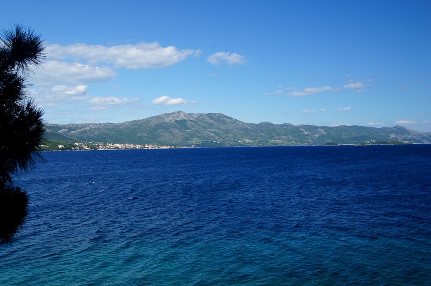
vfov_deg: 34.1
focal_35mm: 39
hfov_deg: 49.6
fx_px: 466
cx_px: 216
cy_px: 143
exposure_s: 1/80
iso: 100
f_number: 13
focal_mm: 26
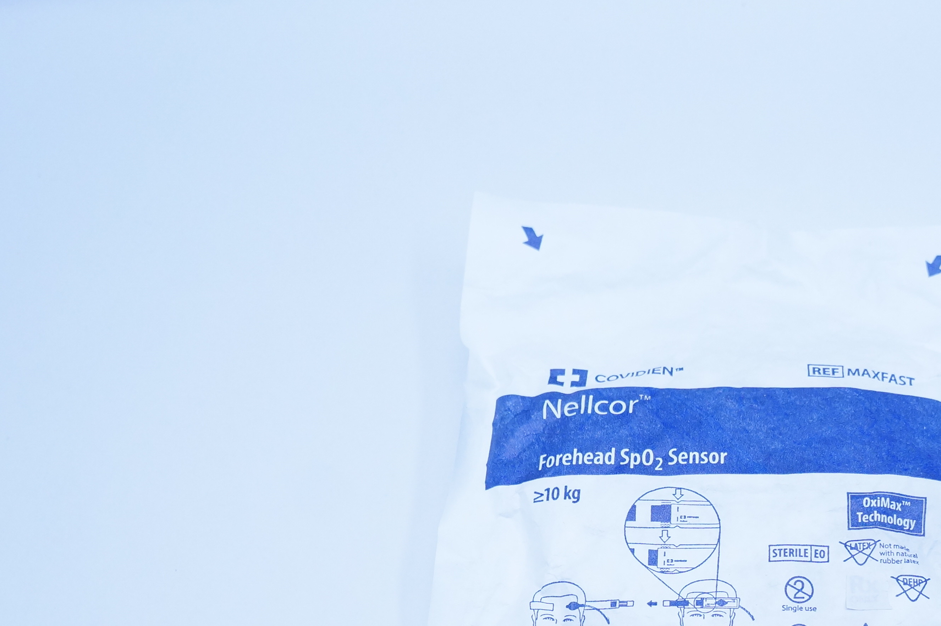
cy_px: 554
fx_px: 1306
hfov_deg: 38.4
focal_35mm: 50
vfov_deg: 26.1
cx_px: 732
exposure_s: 1/250
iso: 800
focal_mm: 18
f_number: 5
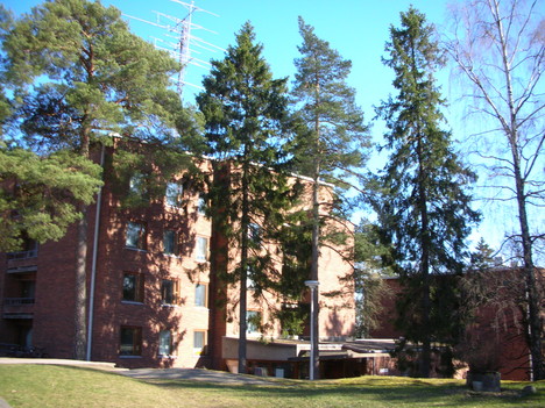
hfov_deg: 52.6
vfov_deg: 40.7
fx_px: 551
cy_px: 204
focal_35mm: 35
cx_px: 272
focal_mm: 5.8
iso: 50
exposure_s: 1/33.3
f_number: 8.5
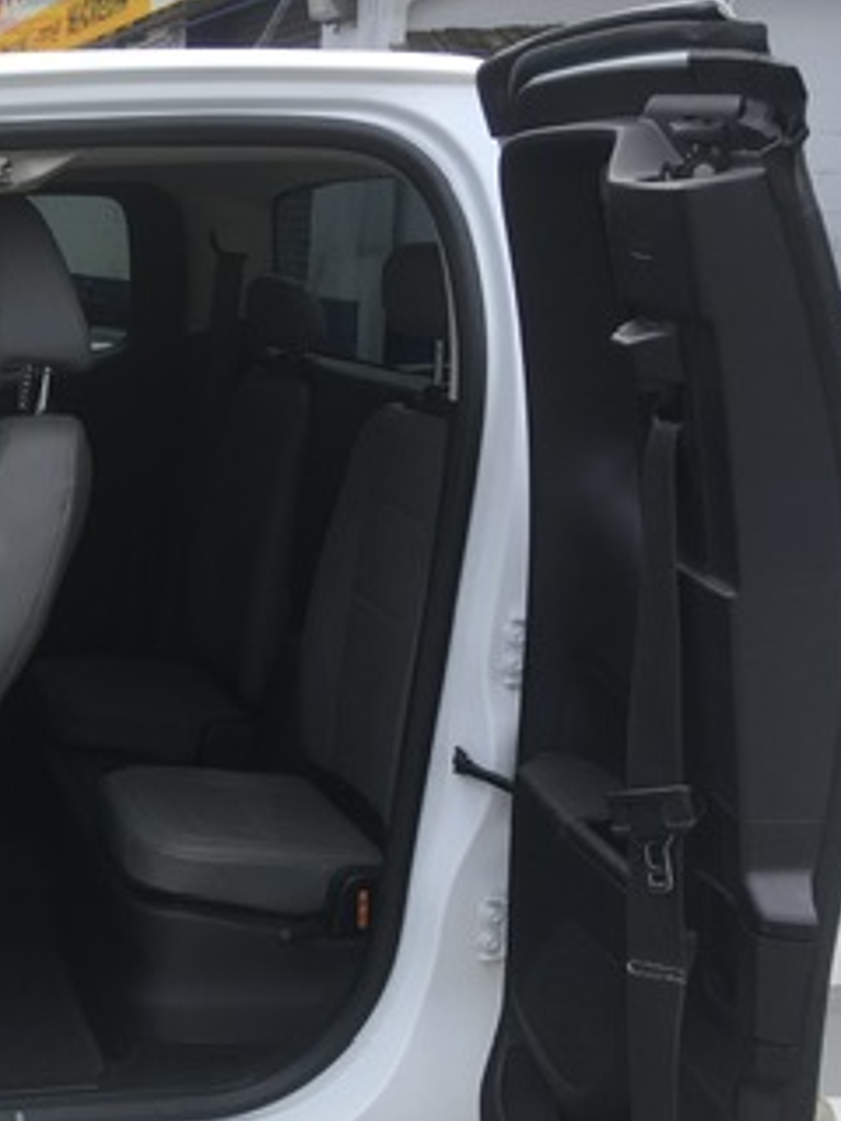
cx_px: -70
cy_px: 757
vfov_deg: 32.9
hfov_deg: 23.7
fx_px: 1879
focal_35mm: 58
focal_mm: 4.15
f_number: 2.2
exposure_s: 1/641
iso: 25
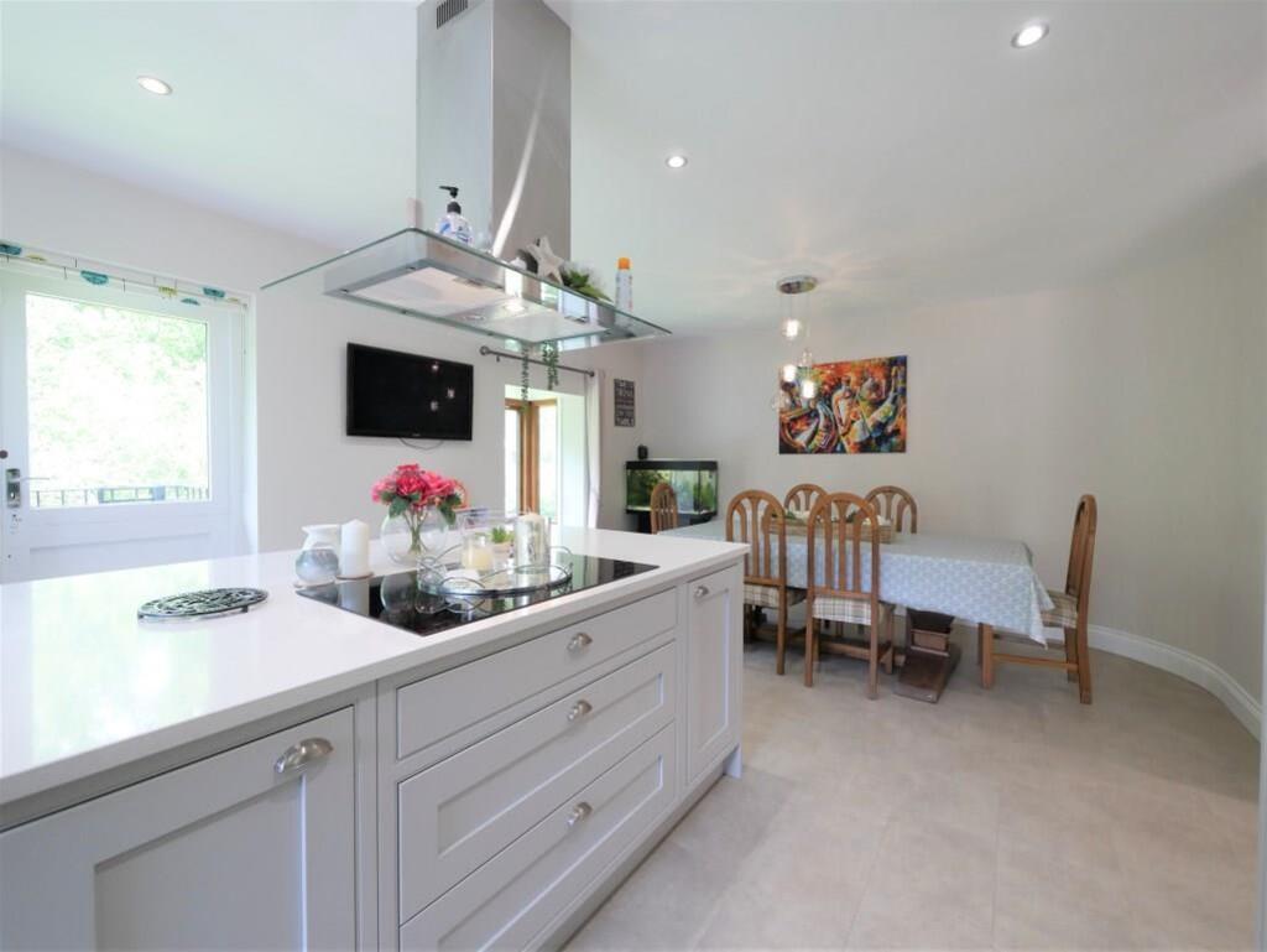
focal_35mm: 14
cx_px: 634
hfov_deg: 102.0
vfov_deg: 85.7
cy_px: 476
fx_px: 513
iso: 400
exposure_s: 1/60
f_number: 4
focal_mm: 7
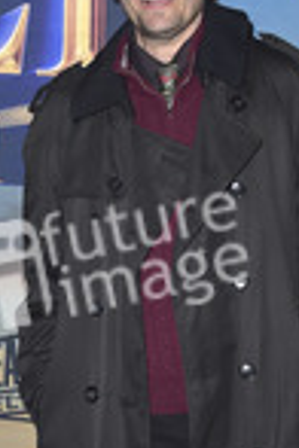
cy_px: 418
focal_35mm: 114
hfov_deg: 12.0
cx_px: 182
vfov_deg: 17.6
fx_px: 1420
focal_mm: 42
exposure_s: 1/250
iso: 320
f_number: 6.3
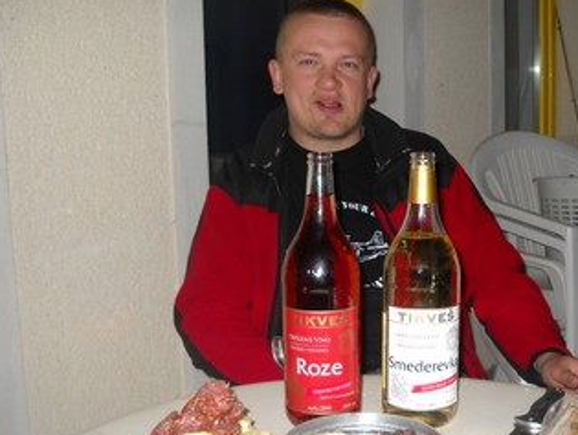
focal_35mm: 52
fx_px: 869
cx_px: 349
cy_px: 253
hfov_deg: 36.6
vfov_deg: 28.0
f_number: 3.1
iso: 100
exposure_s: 1/30
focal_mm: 6.72
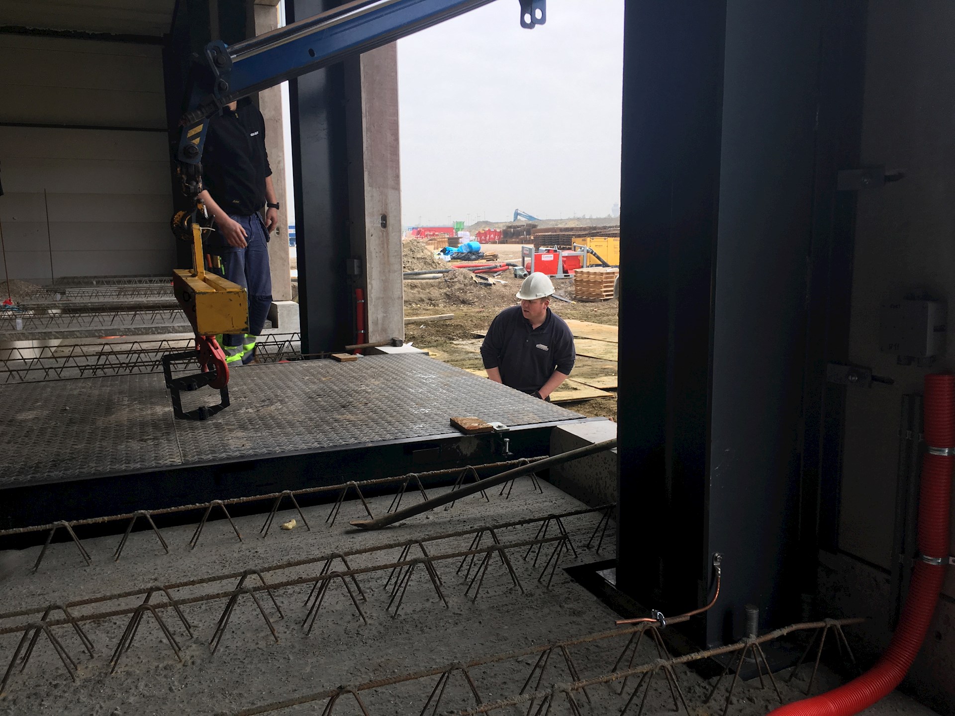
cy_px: 358
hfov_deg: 61.7
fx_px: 800
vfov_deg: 48.2
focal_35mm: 29
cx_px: 478
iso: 25
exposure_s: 1/50
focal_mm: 4.15
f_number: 2.2
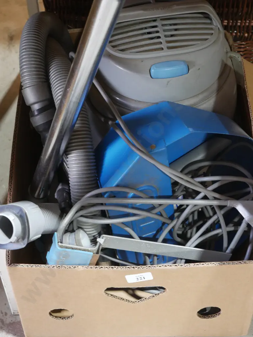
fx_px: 662
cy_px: 168
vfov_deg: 28.5
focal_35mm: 68
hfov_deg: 21.6
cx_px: 126
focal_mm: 34
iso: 2000
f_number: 5.4
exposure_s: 1/80
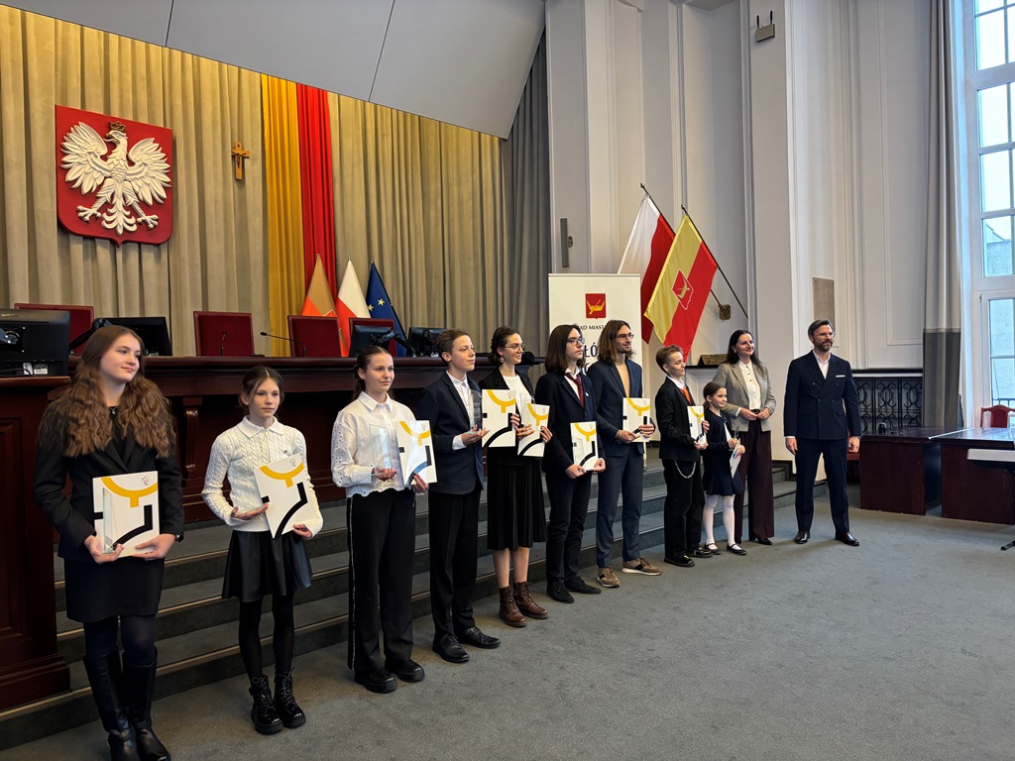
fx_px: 762
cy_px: 380
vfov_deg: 53.1
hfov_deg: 67.3
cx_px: 508
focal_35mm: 26
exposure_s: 1/50
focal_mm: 5.96
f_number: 1.6
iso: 200
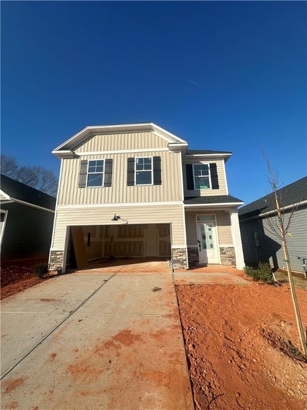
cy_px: 205
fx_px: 166
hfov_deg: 85.7
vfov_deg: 102.1
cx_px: 154
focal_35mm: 14
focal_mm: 2.22
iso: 50
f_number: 2.2
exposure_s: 1/3861
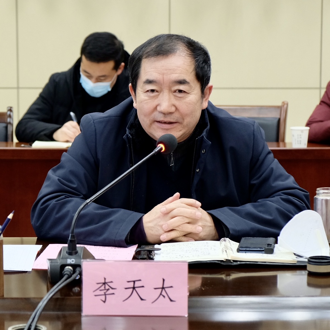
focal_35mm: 89
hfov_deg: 19.5
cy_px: 164
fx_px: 960
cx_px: 151
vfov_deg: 19.5
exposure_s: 1/60
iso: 1600
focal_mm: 46.3
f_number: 4
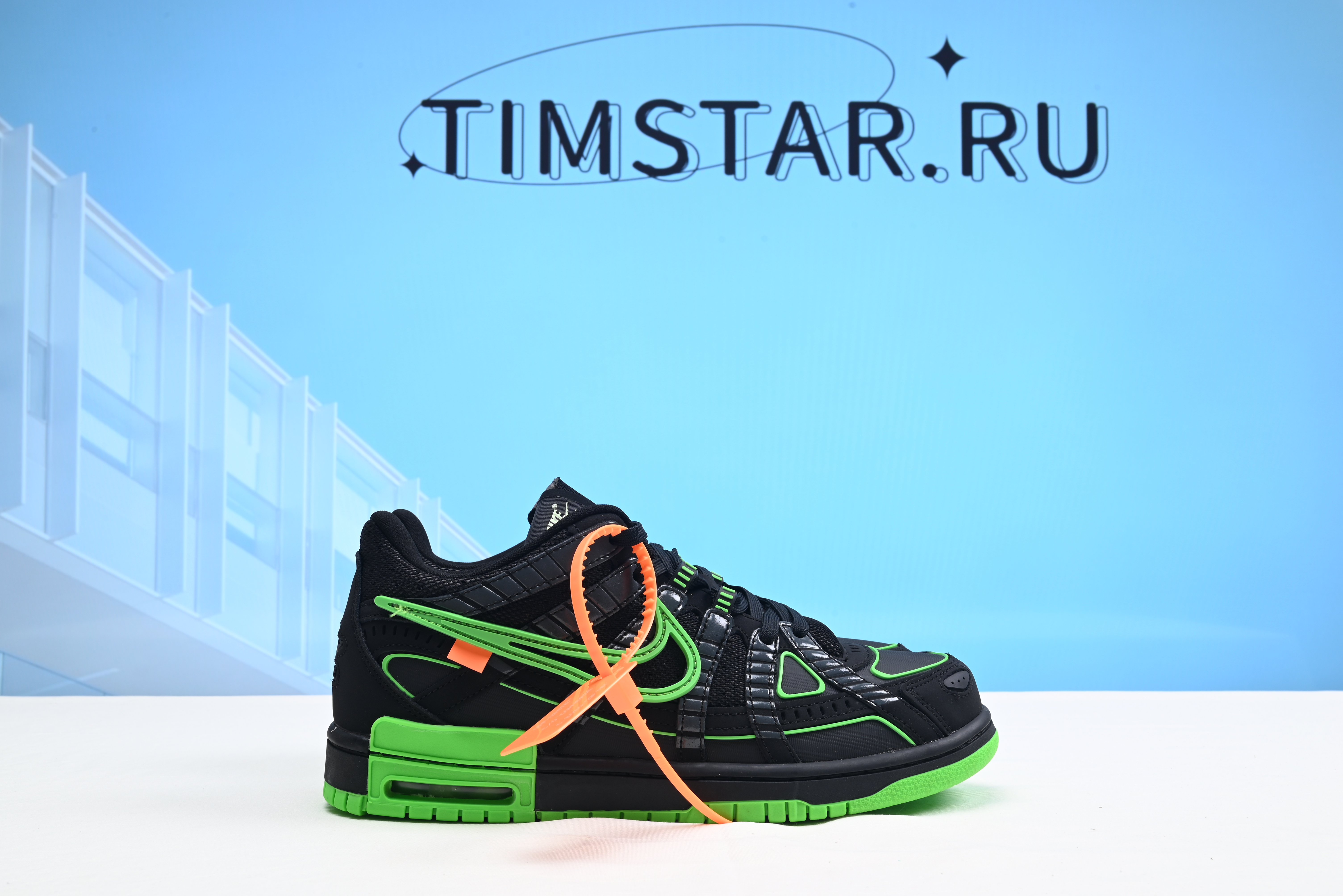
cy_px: 448
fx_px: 1455
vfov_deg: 34.2
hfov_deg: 49.5
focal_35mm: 39
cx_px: 672
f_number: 16
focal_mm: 39
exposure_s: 1/2
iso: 100
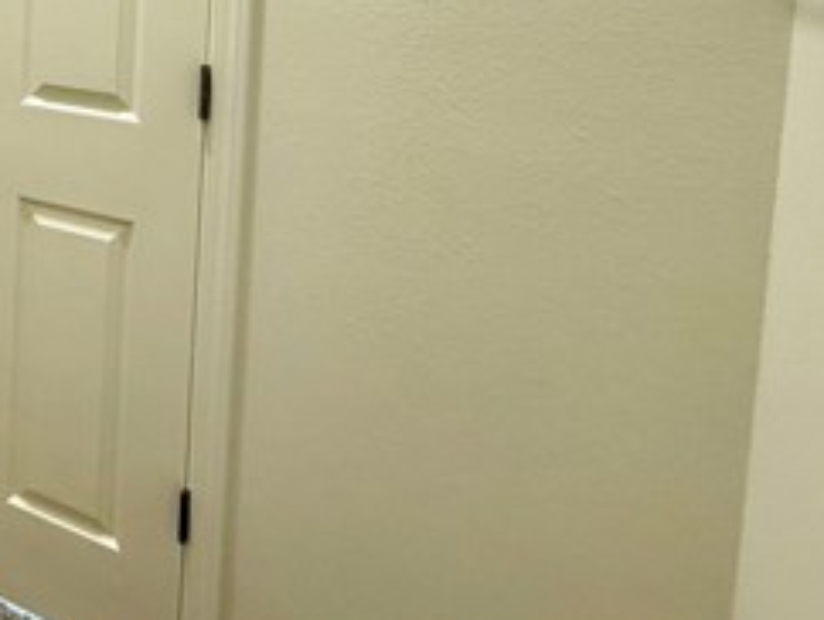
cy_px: -41
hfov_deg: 38.4
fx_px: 882
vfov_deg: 34.2
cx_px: -143
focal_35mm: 37
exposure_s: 1/60
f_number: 2.2
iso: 320
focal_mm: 2.22
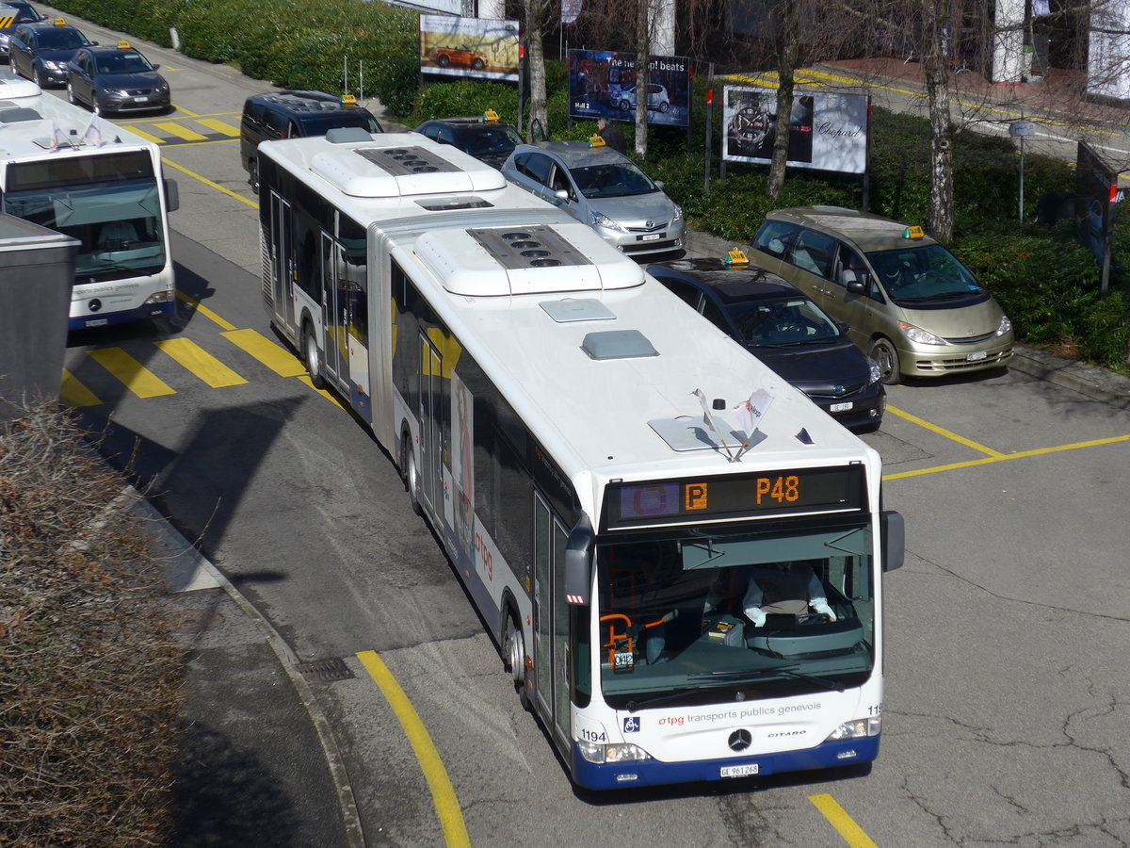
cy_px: 424
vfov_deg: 19.9
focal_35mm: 74
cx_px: 565
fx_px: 2416
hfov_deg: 26.3
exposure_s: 1/1300
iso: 80
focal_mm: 15
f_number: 4.2
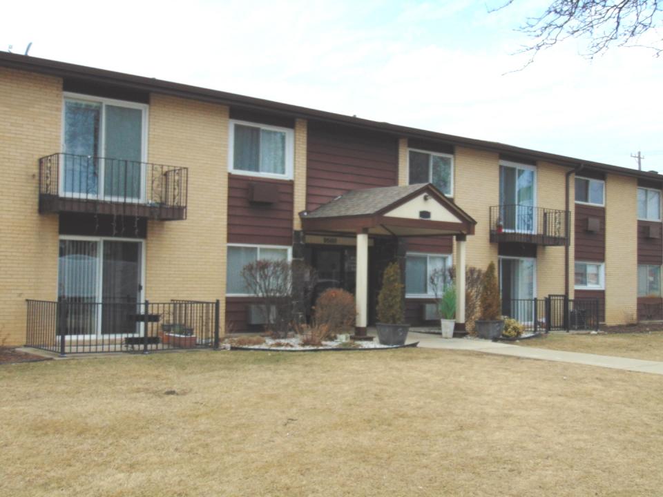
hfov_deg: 44.8
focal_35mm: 42
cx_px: 332
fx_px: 804
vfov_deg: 34.3
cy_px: 248
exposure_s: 1/800
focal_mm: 7.6
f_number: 3.3
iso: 80
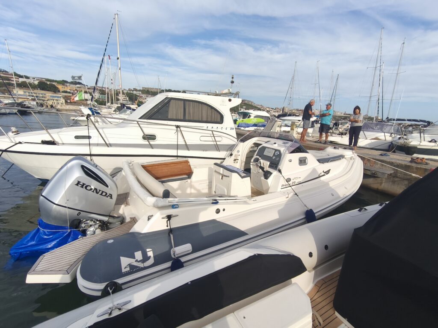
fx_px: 215
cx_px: 219
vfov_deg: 74.7
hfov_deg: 91.0
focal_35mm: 17
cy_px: 164
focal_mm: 1.91
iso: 50
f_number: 2.2
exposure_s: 1/898
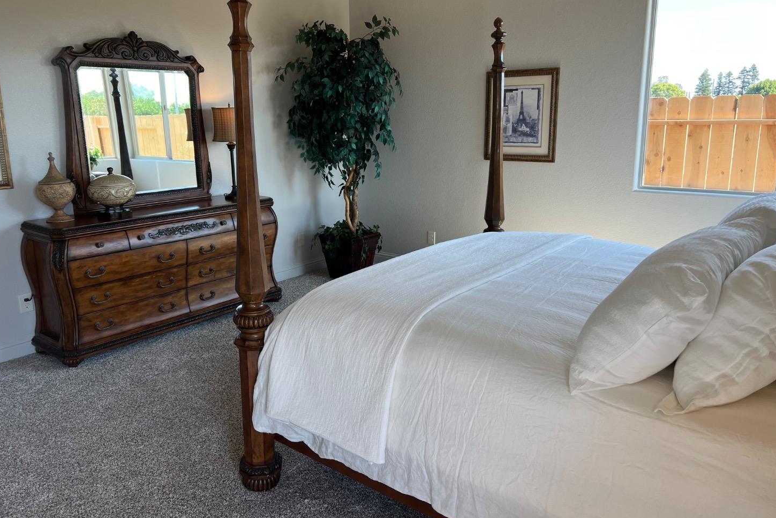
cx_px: 385
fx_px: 604
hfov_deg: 65.5
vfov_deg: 46.4
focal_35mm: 28
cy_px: 249
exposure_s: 1/141
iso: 32
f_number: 1.5
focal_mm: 5.7
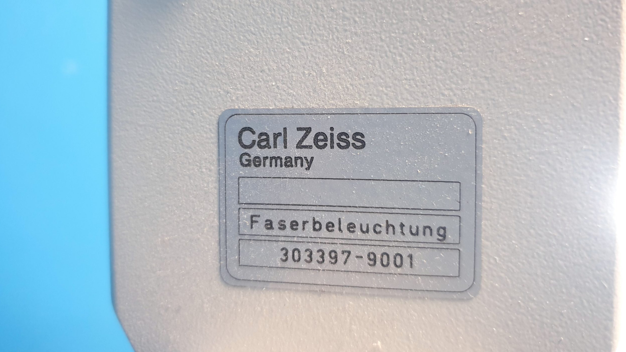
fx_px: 481
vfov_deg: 40.0
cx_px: 317
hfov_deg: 66.1
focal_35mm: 29
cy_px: 140
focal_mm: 4.3
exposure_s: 1/25
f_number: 1.5
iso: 320
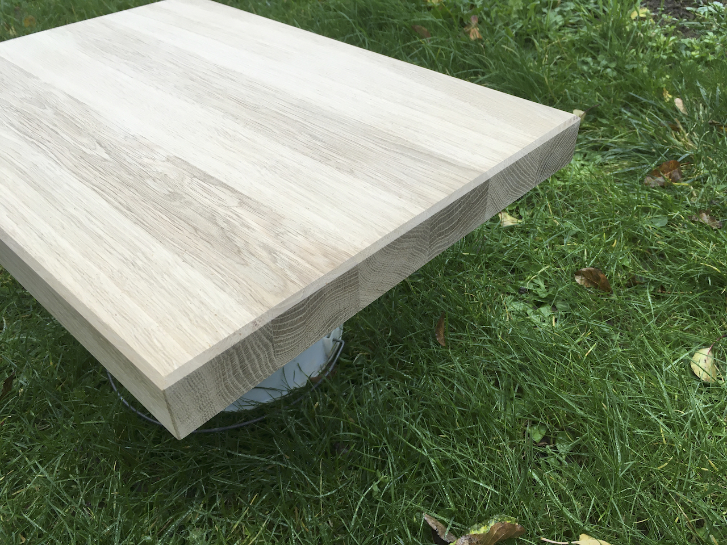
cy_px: 272
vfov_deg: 48.2
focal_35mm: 29
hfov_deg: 61.7
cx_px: 364
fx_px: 609
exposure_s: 1/40
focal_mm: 4.15
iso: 25
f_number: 2.2
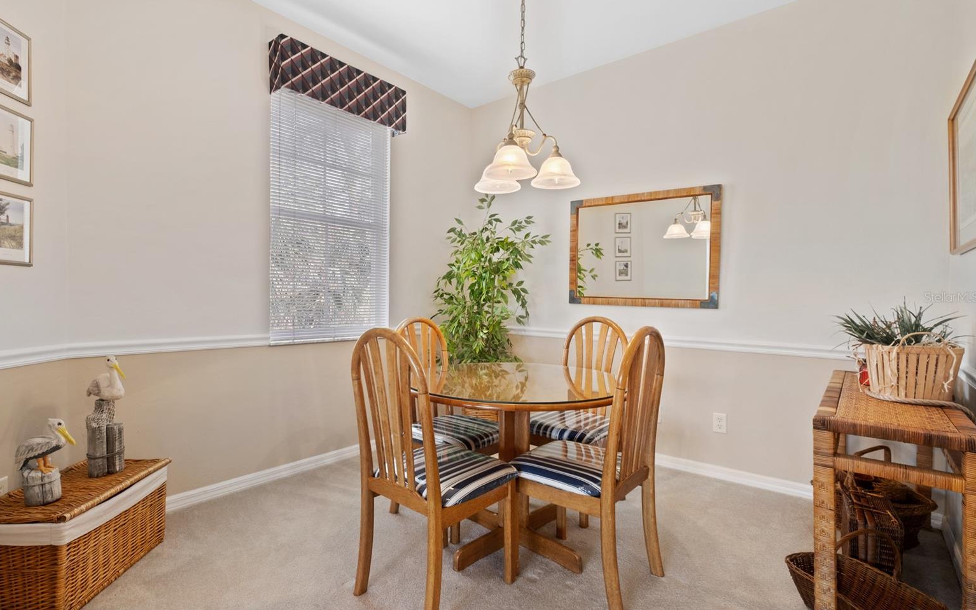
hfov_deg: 94.3
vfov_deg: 68.0
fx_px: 452
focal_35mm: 17
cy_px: 297
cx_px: 472
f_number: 6.4
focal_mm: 10.5
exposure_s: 1/4
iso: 320
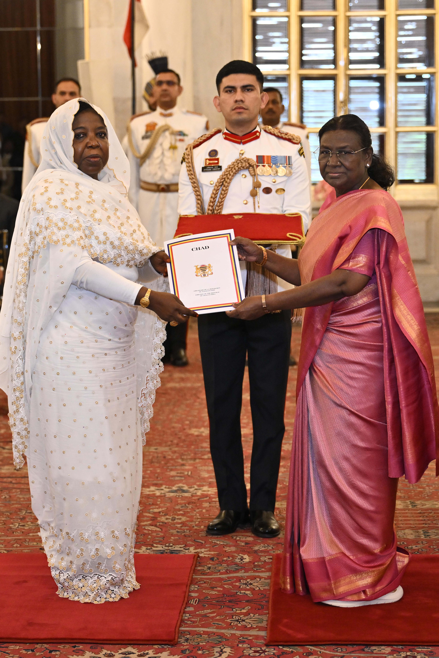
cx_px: 220
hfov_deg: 21.9
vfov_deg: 32.4
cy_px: 329
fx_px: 1134
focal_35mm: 62
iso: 1600
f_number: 3.2
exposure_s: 1/160
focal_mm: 62
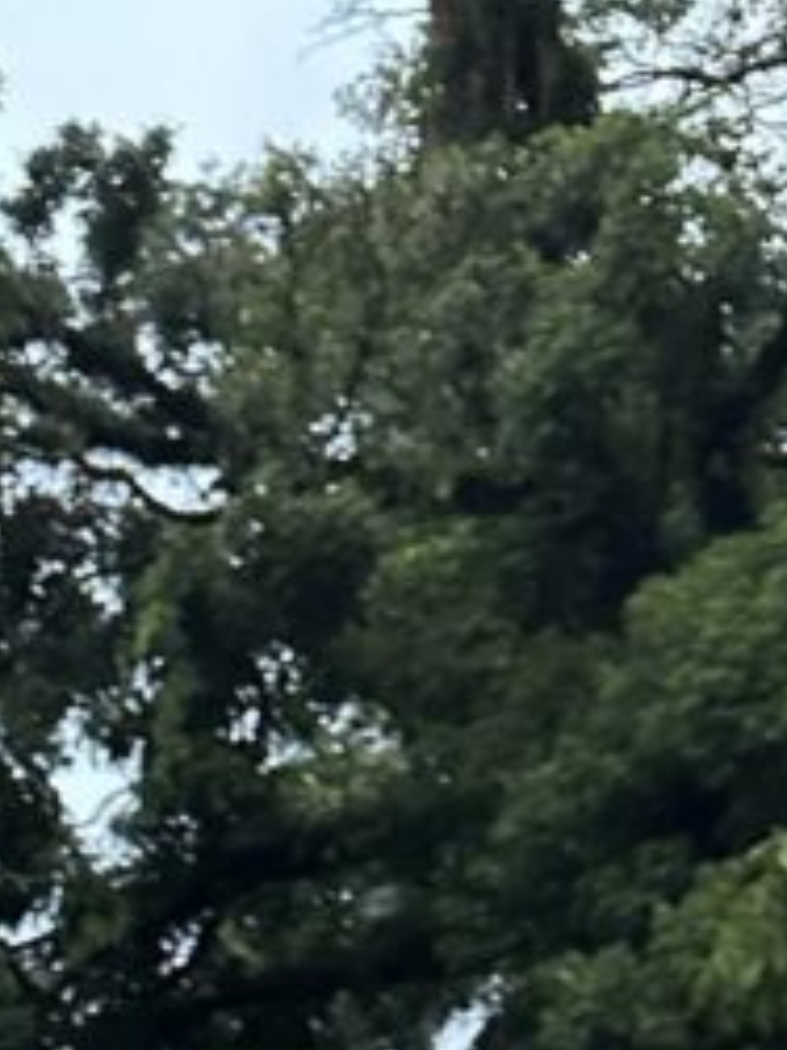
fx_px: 2973
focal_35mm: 98
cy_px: 2121
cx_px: -205
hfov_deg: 14.5
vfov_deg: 15.7
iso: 400
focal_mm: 6.86
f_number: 1.78
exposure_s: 1/60
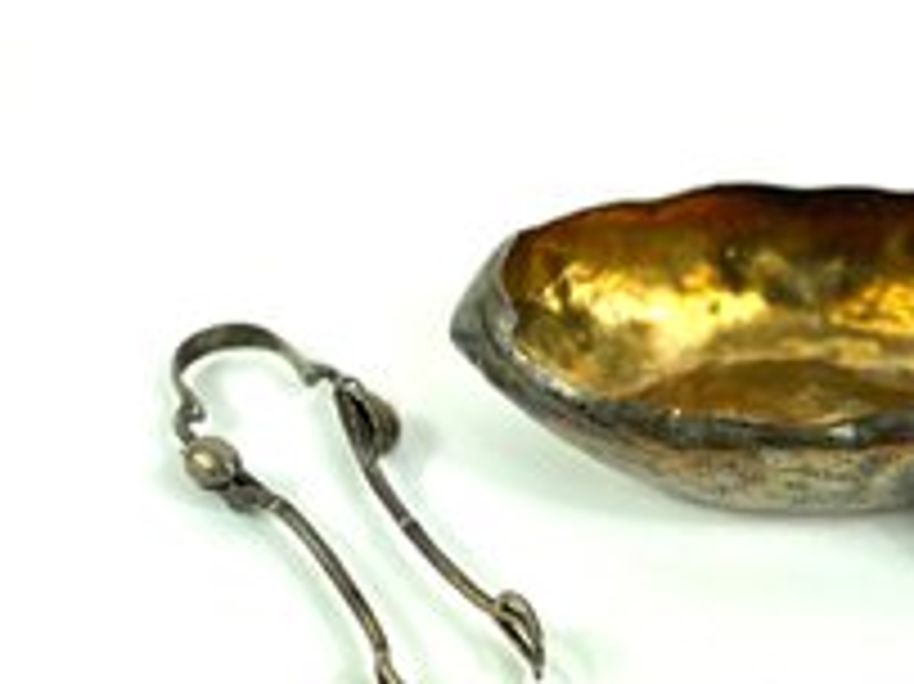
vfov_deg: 16.8
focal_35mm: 88
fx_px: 2322
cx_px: 696
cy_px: 403
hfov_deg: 22.0
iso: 20
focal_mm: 6
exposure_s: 1/296
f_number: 2
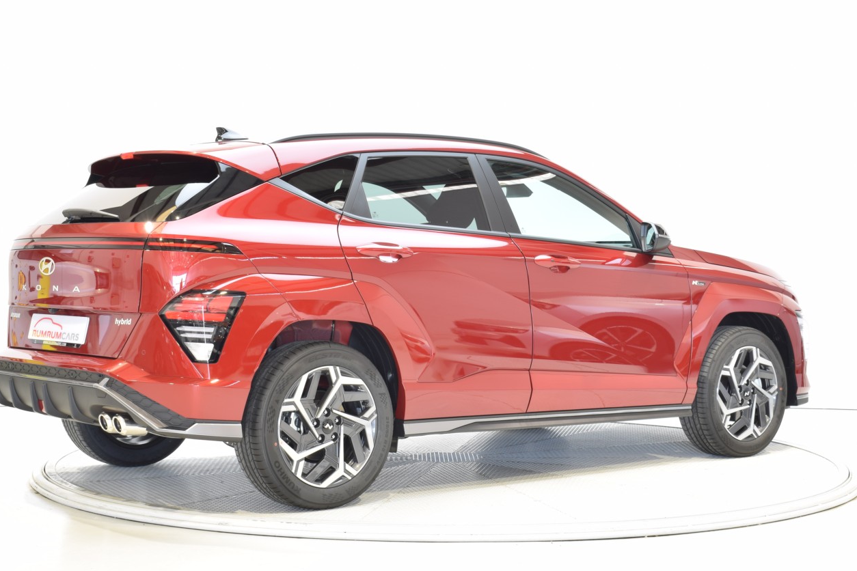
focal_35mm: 61
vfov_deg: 22.3
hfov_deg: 32.9
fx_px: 1452
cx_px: 428
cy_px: 279
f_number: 11
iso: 100
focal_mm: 34
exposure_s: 1/1.3
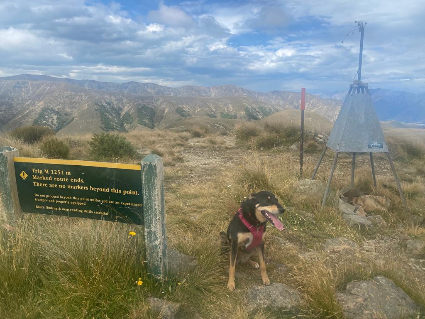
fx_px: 319
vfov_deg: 53.1
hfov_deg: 67.3
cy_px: 160
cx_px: 212
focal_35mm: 26
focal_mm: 4.25
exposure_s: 1/2755
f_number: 1.8
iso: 32
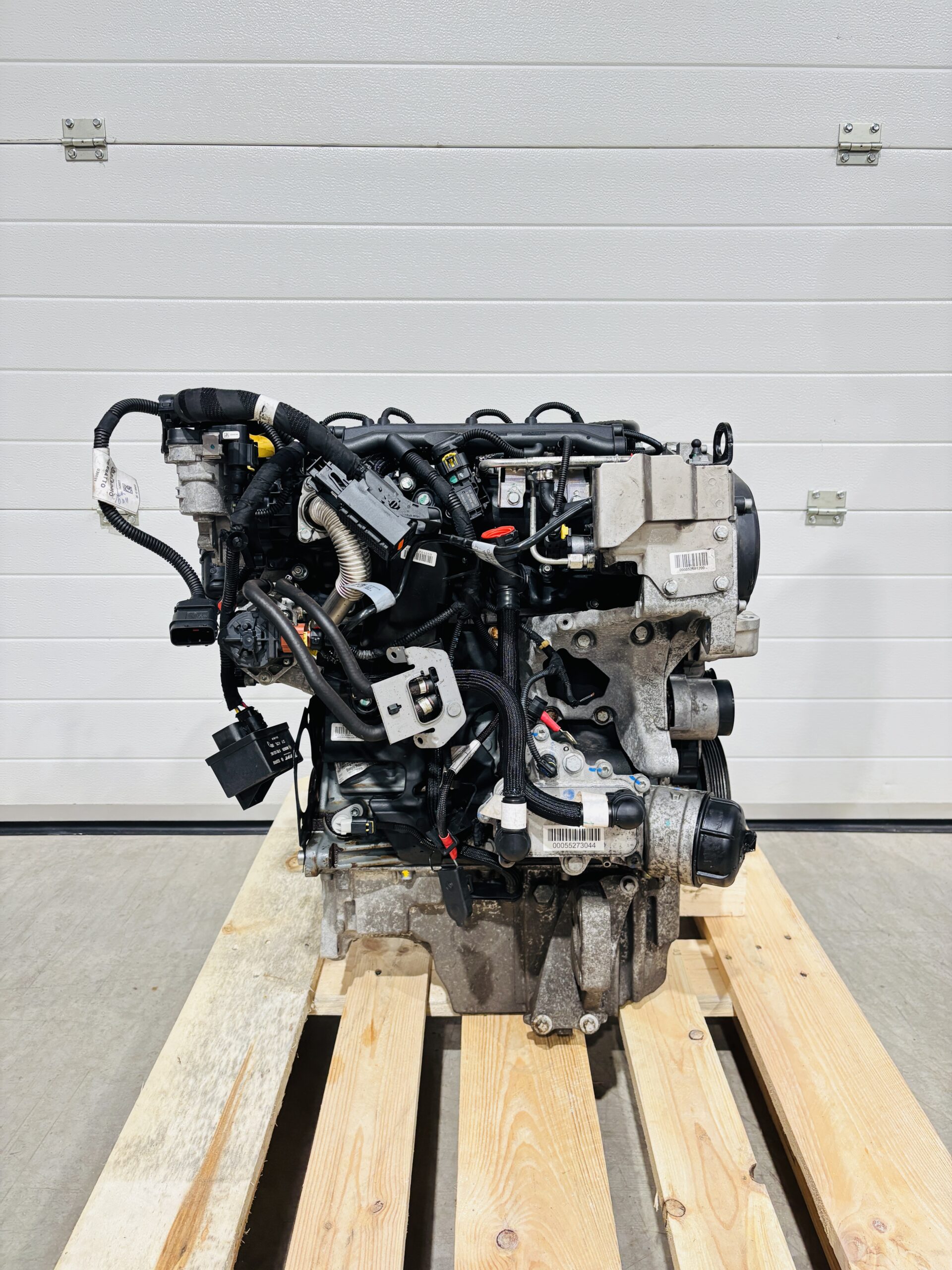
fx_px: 953
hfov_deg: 53.1
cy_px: 635
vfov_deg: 67.3
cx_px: 476
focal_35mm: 26
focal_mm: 5.96
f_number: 1.6
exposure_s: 1/50
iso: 200
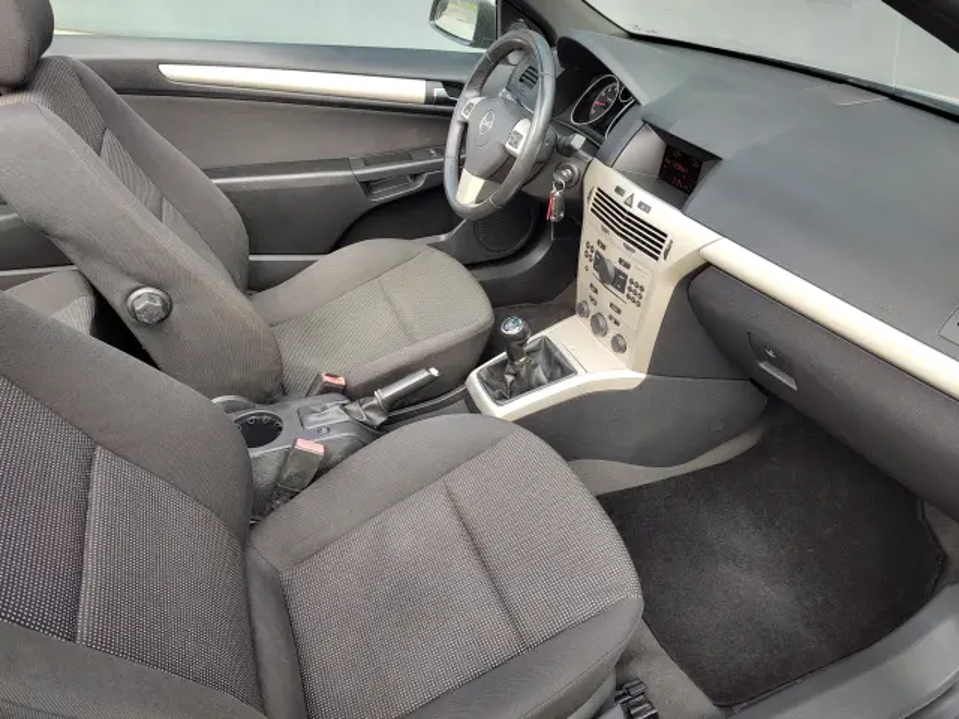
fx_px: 637
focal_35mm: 23
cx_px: 480
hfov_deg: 73.9
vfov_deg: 58.9
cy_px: 360
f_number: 1.8
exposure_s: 1/153
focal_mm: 5.56
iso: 100
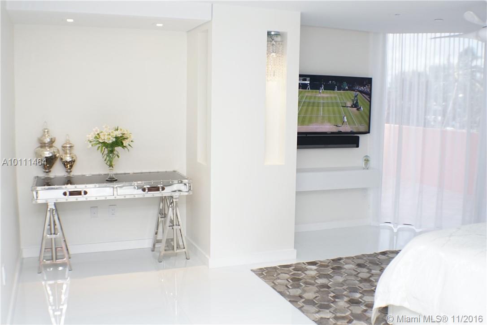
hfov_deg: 42.7
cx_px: 244
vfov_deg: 29.2
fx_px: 622
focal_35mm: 46
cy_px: 162
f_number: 4
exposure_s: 1/160
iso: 1000
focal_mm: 31
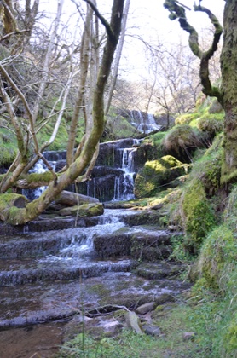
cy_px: 179
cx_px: 118
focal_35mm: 32
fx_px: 313
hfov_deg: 41.5
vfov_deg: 59.6
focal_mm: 21
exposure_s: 1/80
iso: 400
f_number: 4.5
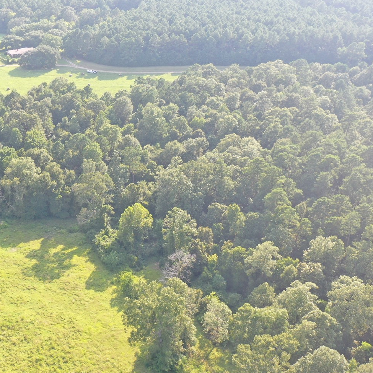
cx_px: 57
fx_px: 646
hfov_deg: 31.1
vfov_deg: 31.7
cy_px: 103
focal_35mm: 53
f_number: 4.5
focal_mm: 10.26
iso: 100
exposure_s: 1/120
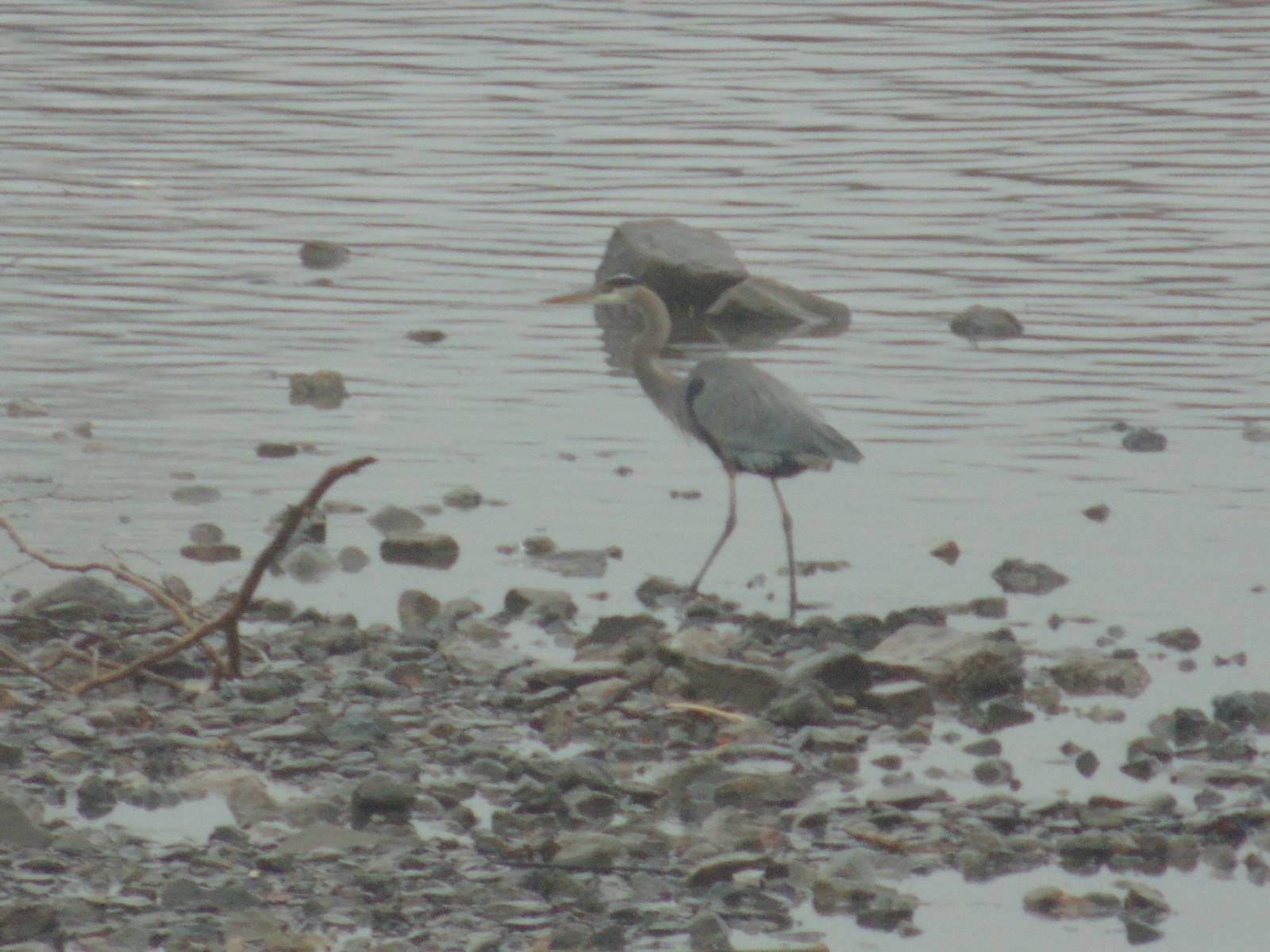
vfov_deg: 2.6
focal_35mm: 580
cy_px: 476
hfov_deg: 3.4
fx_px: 21279
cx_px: 635
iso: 160
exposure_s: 1/125
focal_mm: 104
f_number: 5.9
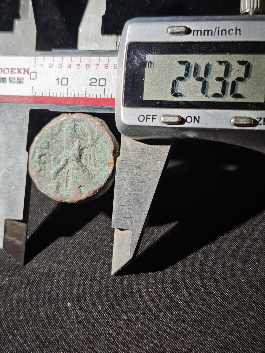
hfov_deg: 29.1
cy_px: 176
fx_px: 510
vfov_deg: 38.2
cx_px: 132
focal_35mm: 50
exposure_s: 1/97.8
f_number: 1.63
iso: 64
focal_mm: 5.85
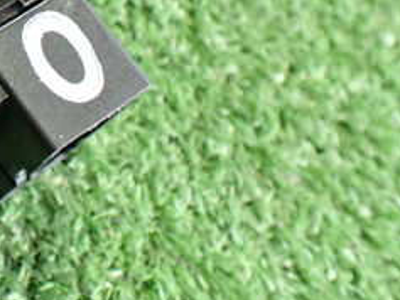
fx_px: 879
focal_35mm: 76
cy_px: -13
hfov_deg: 23.1
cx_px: -101
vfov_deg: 18.8
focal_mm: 5.4
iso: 800
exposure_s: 1/60
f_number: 2.3
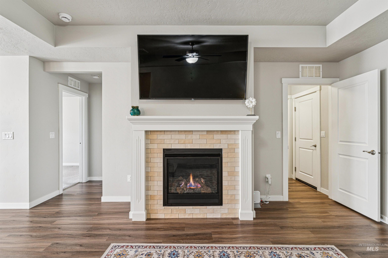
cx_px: 194
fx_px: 184
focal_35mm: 17
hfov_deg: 92.9
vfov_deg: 70.1
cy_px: 129
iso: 400
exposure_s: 1
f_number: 13
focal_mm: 17.1
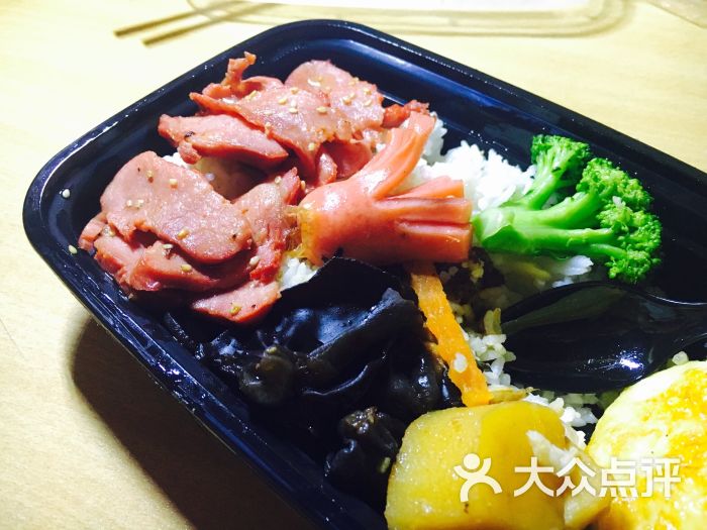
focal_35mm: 29
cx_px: 354
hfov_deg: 61.7
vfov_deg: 48.2
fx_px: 592
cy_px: 265
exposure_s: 1/25
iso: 200
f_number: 2.2
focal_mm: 4.15
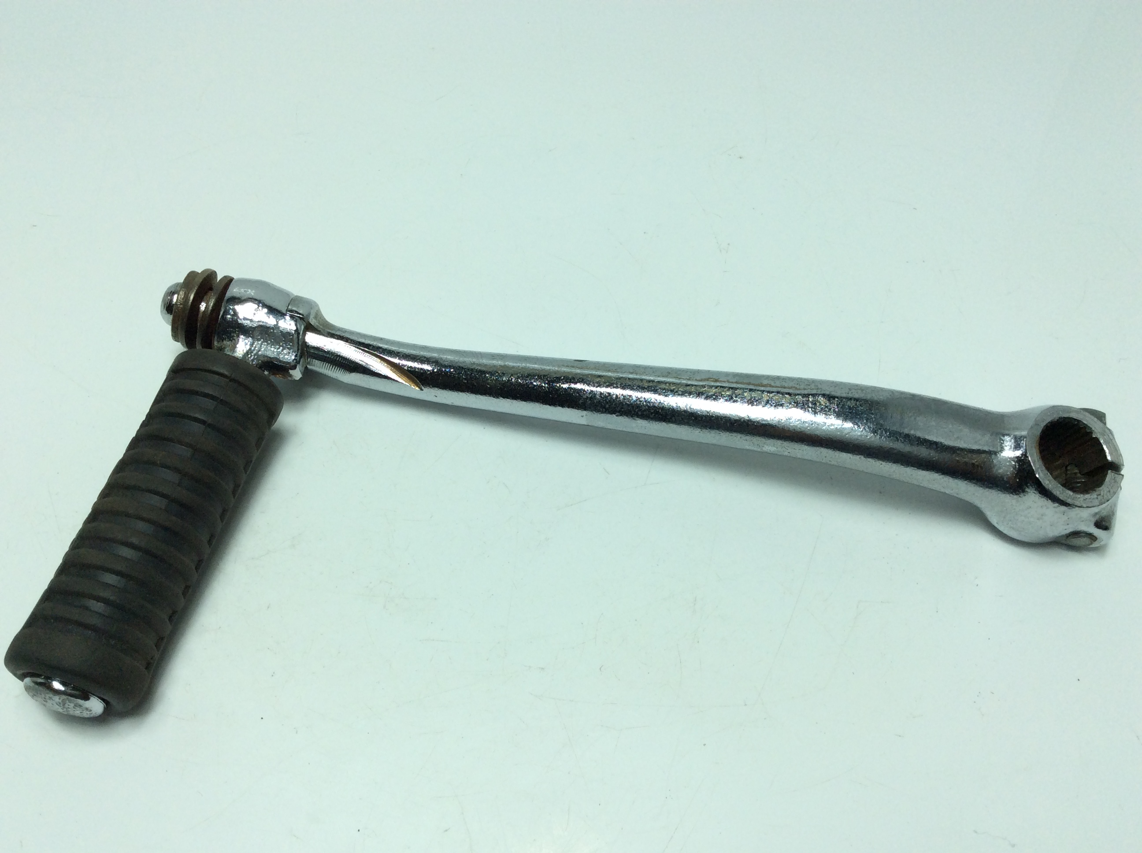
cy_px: 426
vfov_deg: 44.1
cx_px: 571
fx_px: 1054
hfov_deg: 56.9
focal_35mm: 32
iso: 32
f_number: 2.4
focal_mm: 3.3
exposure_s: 1/650
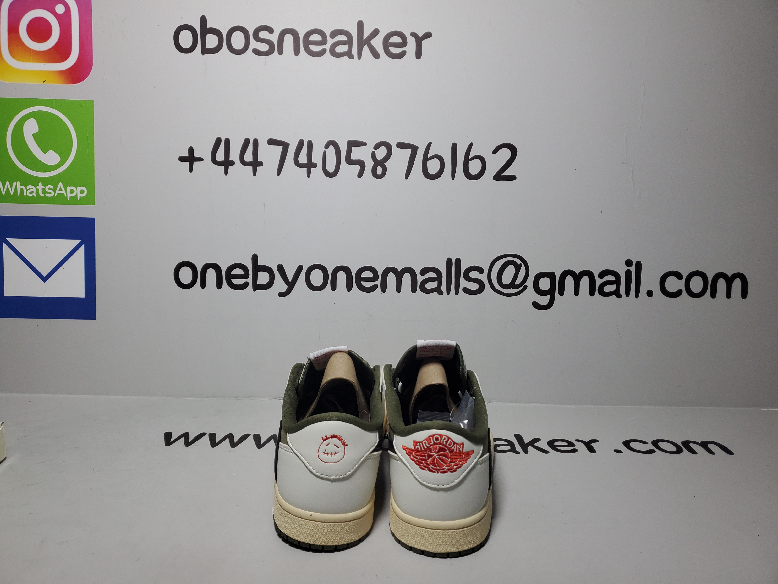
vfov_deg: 53.1
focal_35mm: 26
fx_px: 584
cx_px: 389
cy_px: 292
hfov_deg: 67.3
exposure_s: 1/676
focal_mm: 4.3
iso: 50
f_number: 1.5
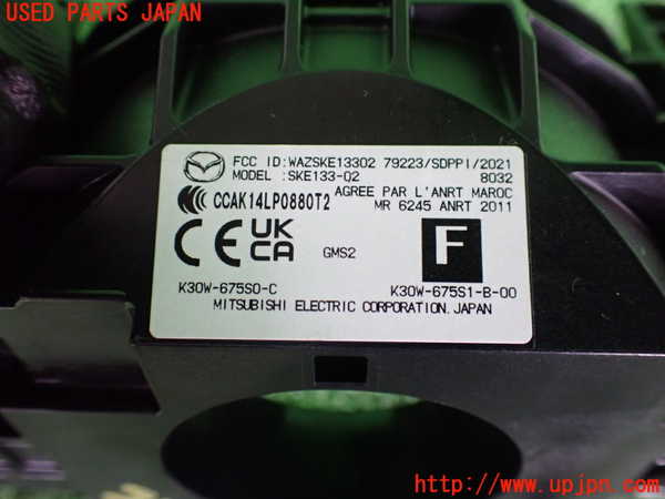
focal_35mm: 30
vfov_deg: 46.8
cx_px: 332
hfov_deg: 60.0
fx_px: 576
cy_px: 250
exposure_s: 1/60
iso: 800
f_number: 2.3
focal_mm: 5.4
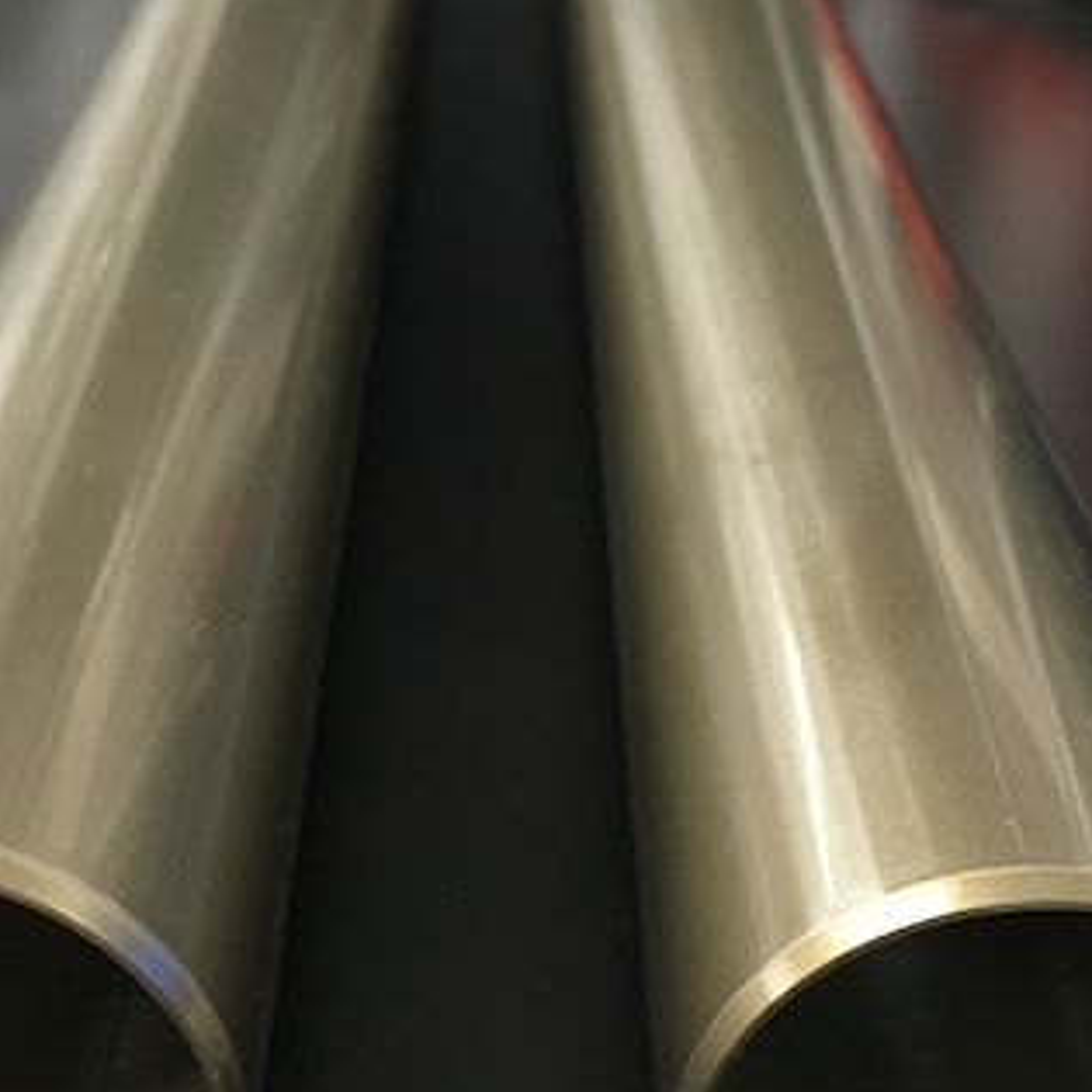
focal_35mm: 65
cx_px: 482
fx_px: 2320
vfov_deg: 26.4
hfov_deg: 26.5
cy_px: 409
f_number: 2.2
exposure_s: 1/24
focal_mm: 4.15
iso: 200
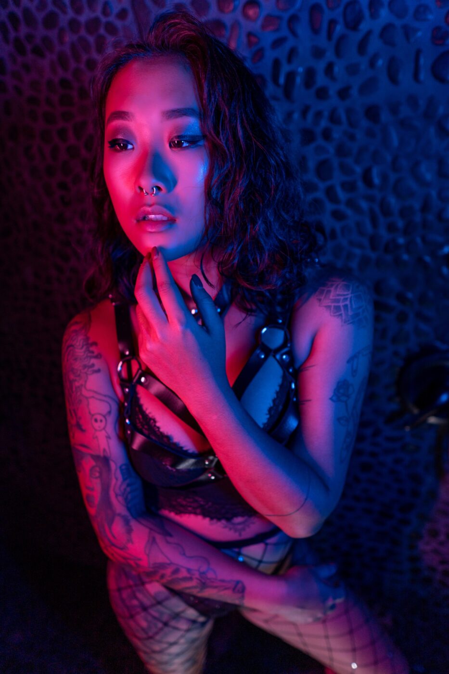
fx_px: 449
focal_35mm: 24
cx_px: 224
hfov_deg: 53.1
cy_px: 337
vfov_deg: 73.8
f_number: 1.4
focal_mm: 16
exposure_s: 1/60
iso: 100
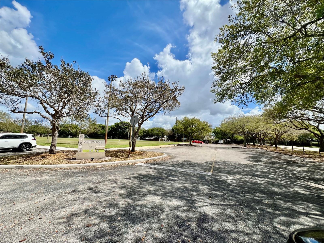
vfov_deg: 89.9
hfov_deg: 106.2
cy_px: 122
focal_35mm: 13
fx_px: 122
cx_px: 162
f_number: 1.8
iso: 32
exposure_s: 1/2801
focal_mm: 1.57
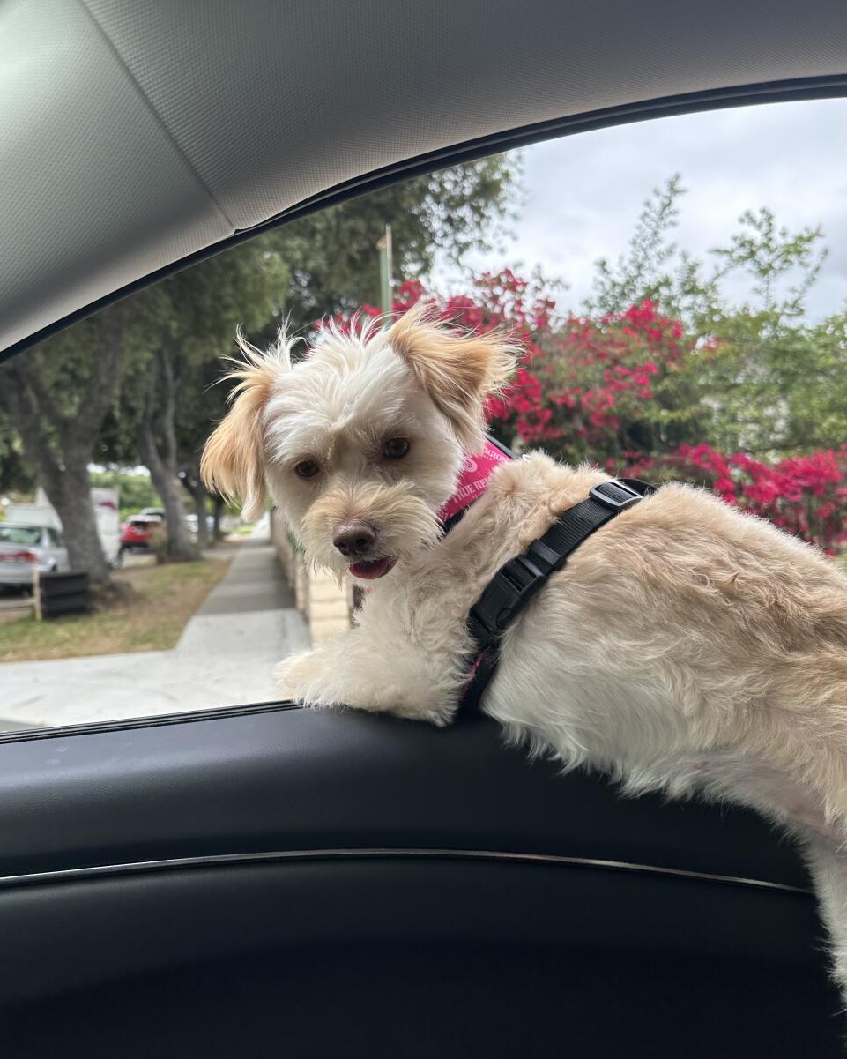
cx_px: 419
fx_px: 815
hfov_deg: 54.9
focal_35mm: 26
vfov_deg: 65.9
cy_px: 485
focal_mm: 6.86
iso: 80
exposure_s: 1/1613
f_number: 1.78
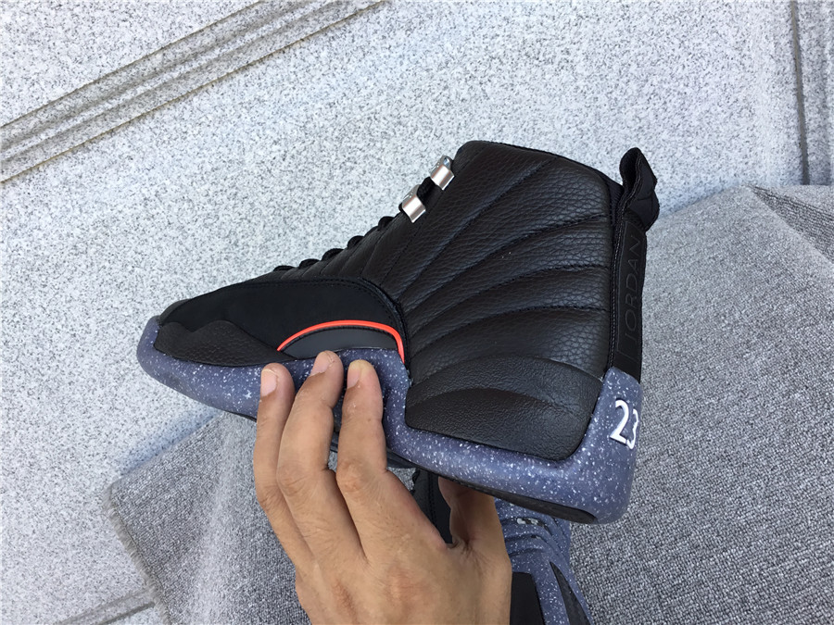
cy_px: 312
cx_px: 417
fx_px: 747
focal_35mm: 31
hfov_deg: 58.4
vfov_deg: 45.4
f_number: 2.4
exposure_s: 1/105
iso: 25
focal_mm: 3.3
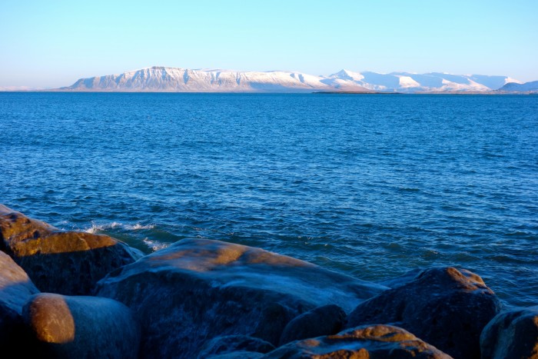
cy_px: 180
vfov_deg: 23.8
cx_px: 269
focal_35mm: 57
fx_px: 852
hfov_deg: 35.0
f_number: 5.6
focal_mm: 21.29
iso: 125
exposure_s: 1/125
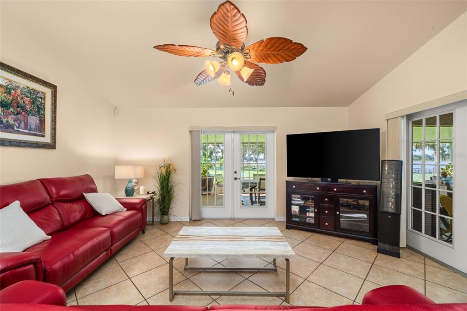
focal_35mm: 14
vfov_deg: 81.2
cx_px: 234
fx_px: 182
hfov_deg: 104.3
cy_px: 156
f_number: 11
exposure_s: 1/2.5
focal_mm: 14
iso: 400
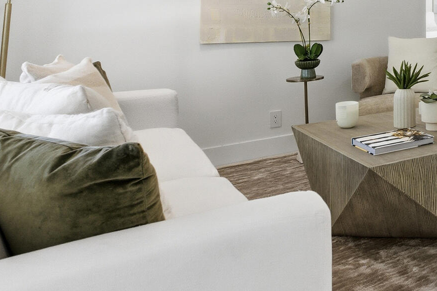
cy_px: 4
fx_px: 485
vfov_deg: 31.1
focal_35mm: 40
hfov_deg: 36.8
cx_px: 527
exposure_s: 1/1600
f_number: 8
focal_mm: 14
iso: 500
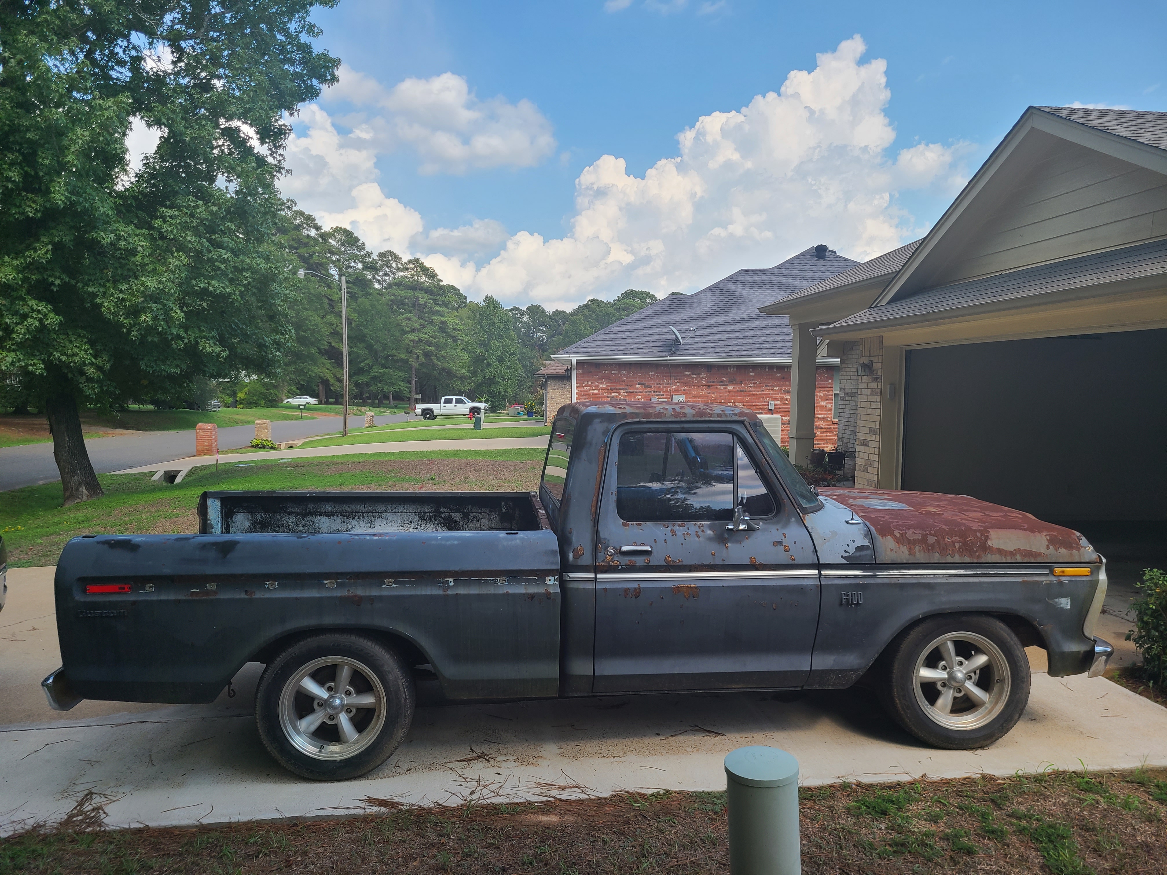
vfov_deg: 53.1
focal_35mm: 26
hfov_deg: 67.3
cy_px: 438
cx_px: 584
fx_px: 877
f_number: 1.8
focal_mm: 5.4
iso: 40
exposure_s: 1/1418
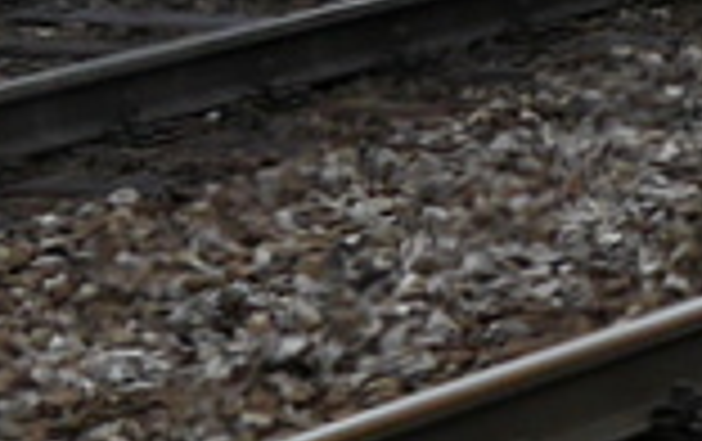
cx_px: 1840
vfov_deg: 4.8
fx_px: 5001
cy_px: -904
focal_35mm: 261
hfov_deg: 7.4
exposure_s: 1/250
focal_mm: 16
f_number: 7.1
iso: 160
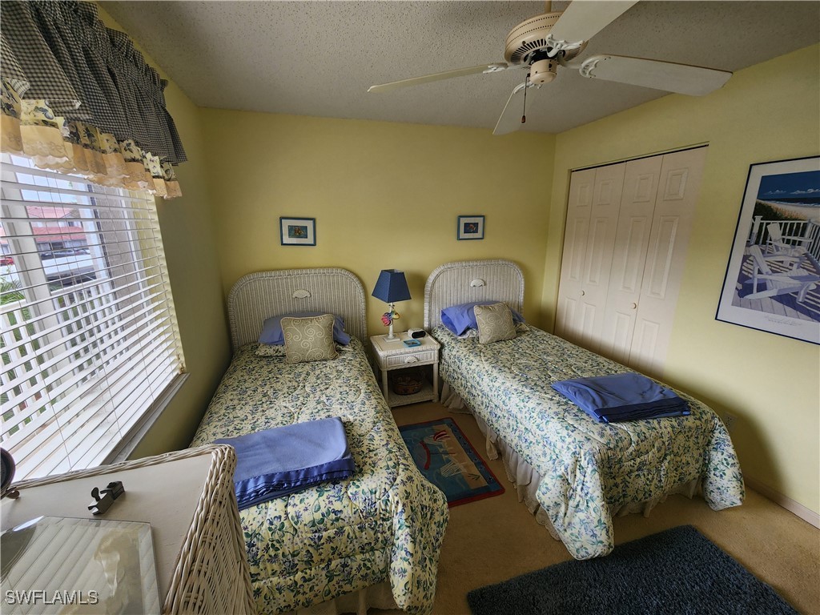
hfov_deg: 106.2
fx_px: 308
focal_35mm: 13
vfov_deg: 89.9
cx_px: 410
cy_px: 308
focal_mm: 2.2
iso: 80
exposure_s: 1/60
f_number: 2.2
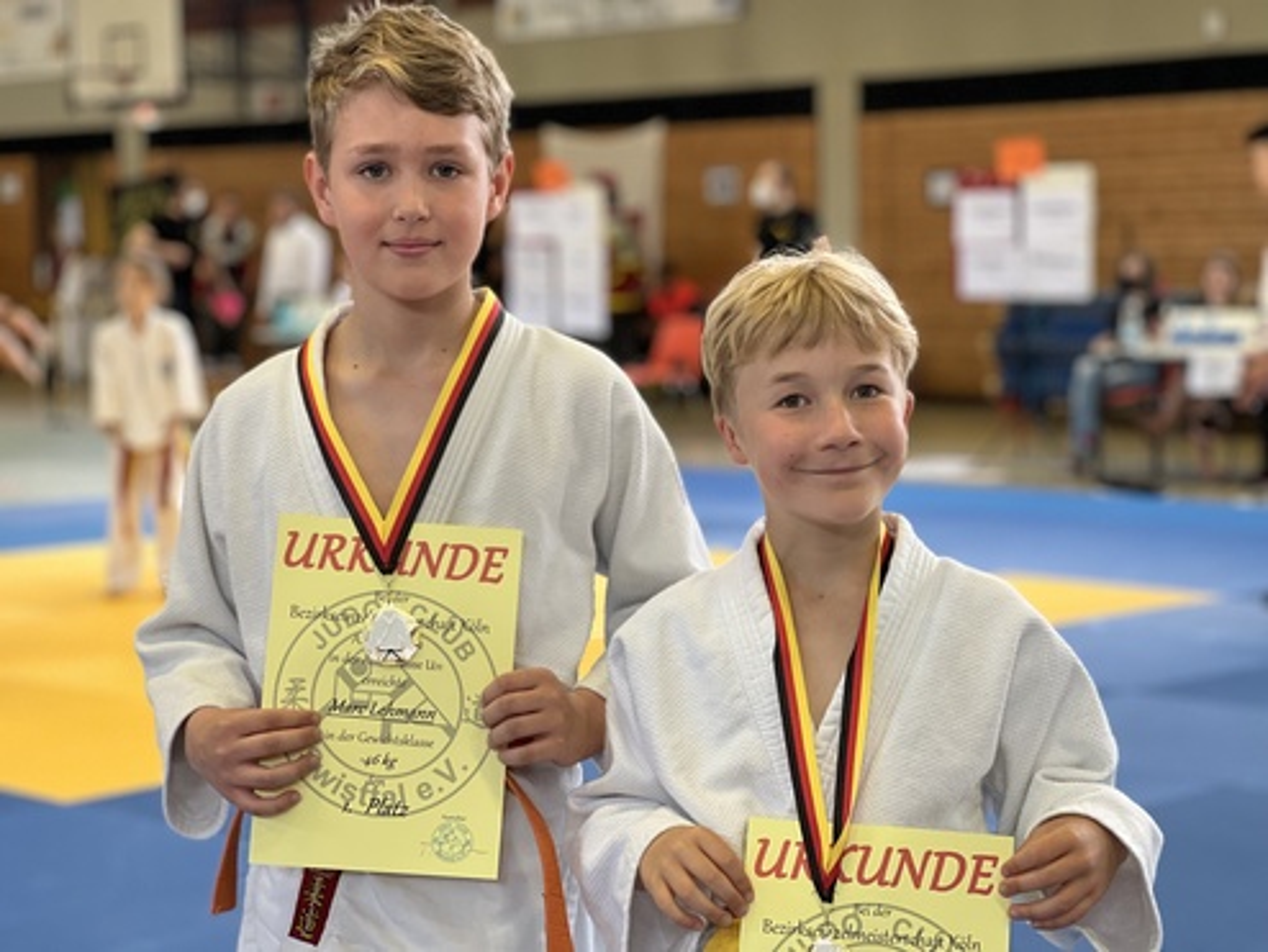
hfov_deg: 25.3
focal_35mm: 77
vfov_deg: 19.2
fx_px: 2822
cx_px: 634
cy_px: 476
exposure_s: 1/75
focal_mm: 9
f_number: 2.8
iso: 250
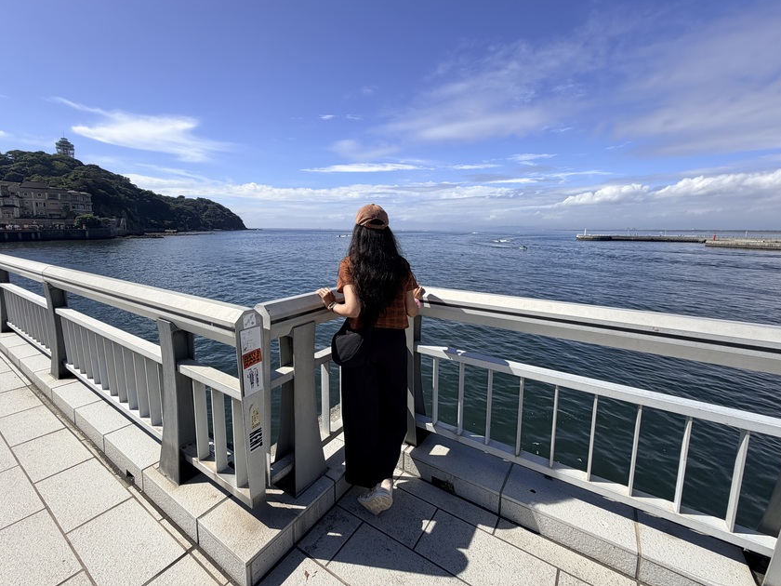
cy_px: 273
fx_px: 338
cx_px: 388
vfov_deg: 81.6
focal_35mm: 15
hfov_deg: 98.2
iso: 20
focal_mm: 2.22
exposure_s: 1/1259
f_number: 2.2
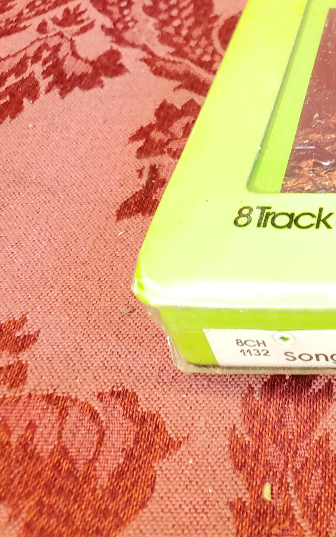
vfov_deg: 41.6
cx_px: 448
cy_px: 213
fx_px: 703
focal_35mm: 48
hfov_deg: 23.4
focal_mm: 4.3
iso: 200
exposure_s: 1/40
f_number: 2.4
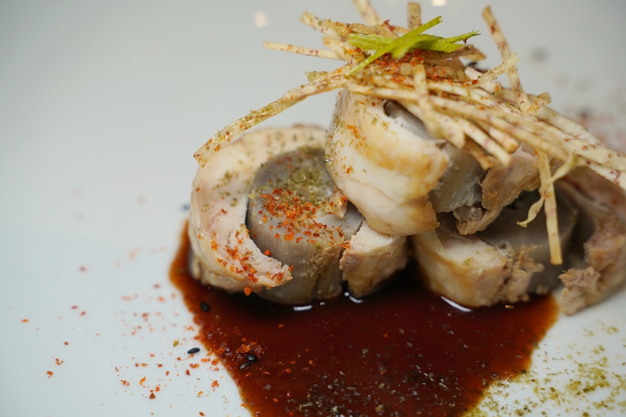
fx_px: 1304
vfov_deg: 18.2
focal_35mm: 75
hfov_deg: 27.0
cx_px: 313
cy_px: 208
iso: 100
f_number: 4.5
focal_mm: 75
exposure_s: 1/100
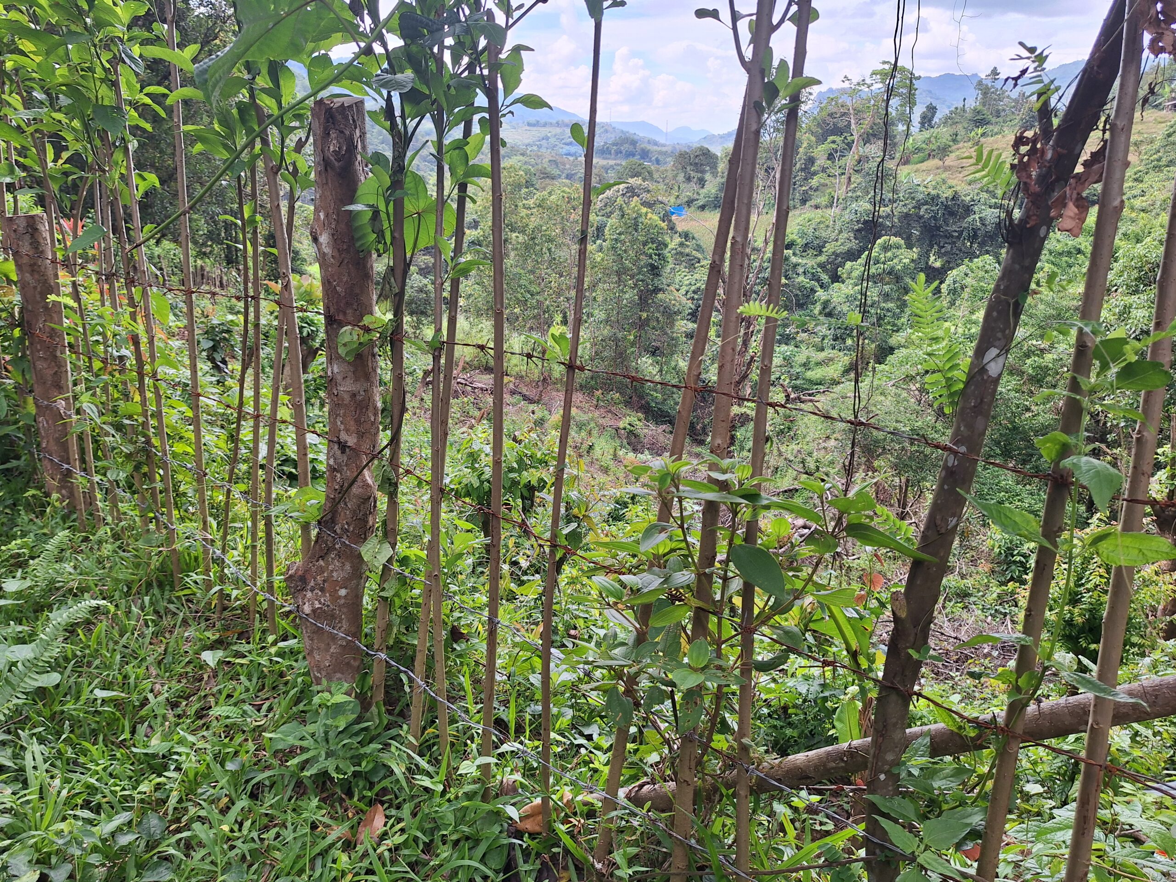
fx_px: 781
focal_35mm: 23
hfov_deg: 73.9
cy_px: 441
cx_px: 588
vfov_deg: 58.9
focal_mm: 5.54
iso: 40
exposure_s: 1/302
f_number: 1.8
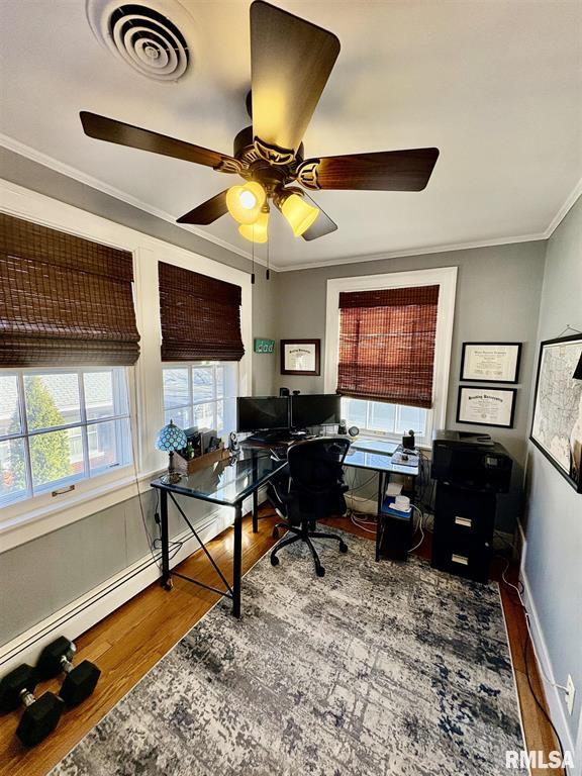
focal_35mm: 14
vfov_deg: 102.1
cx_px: 291
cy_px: 388
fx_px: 314
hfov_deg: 85.7
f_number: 2.2
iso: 160
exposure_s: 1/120
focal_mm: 2.22
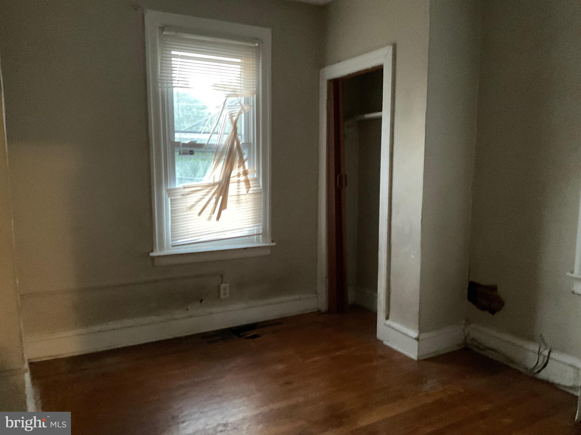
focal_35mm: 29
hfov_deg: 61.7
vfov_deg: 48.2
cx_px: 290
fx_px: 487
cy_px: 218
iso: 500
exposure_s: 1/30
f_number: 1.8
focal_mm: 3
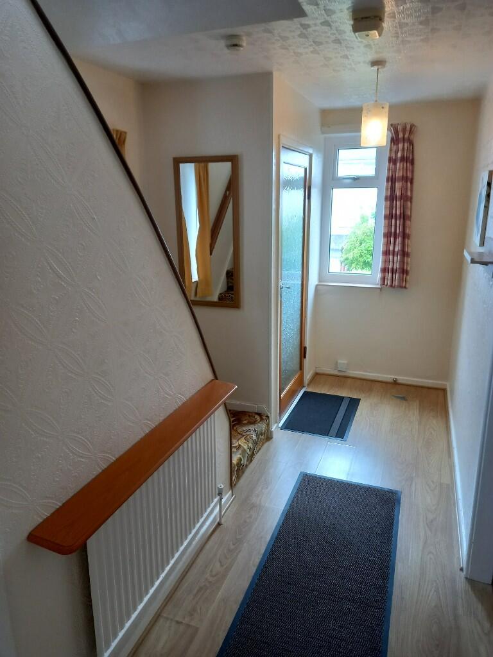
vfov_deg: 69.4
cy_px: 328
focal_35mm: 25
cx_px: 246
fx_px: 475
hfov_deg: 54.9
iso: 200
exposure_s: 1/33
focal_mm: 4.6
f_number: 2
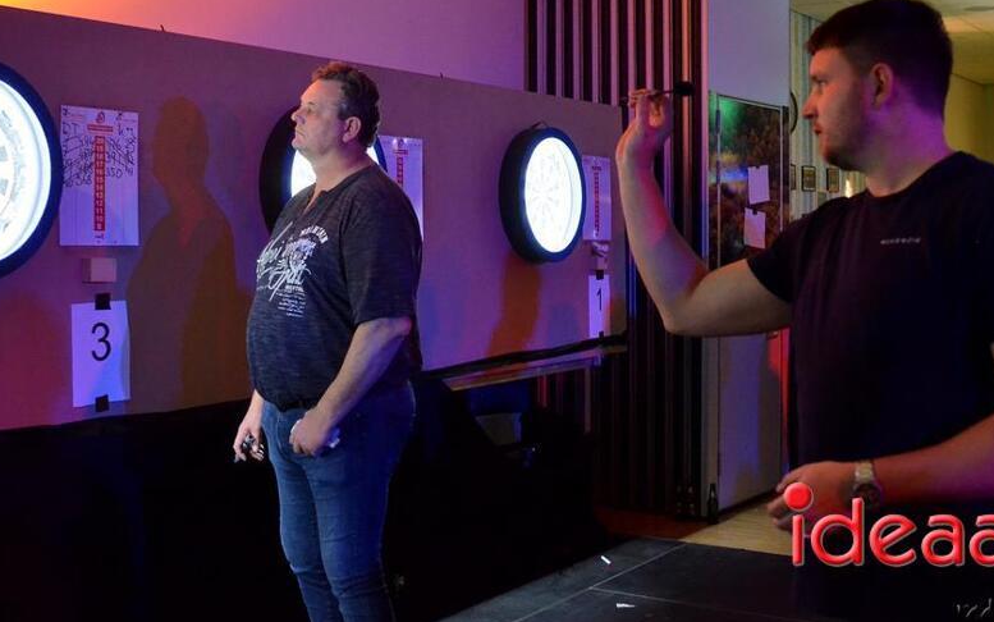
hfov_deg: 41.8
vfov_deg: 26.7
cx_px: 447
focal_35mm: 48
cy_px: 198
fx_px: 1301
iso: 3200
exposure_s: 1/45
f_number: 3.3
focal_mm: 24
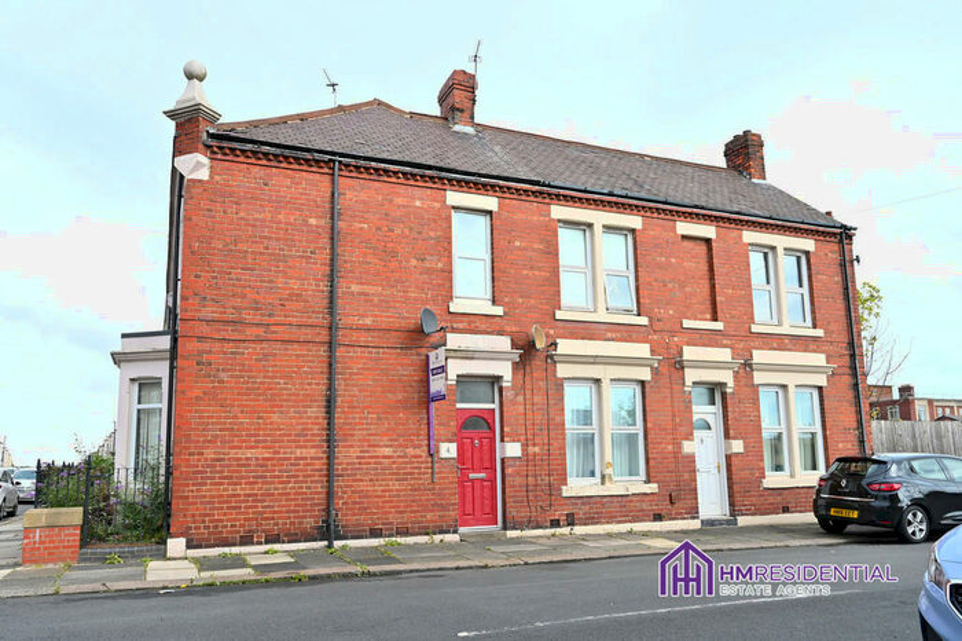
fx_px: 628
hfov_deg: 74.9
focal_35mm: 24
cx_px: 481
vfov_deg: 54.1
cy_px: 320
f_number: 4.5
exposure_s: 1/2000
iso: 800
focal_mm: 23.5
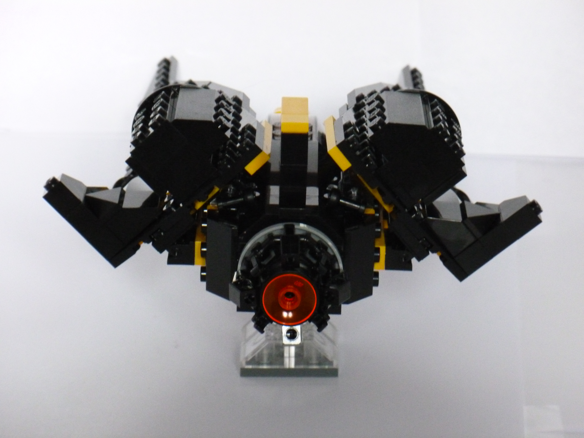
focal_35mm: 172
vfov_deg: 8.6
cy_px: 219
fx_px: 2902
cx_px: 292
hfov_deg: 11.5
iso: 800
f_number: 5.4
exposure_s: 1/15
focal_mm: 30.7
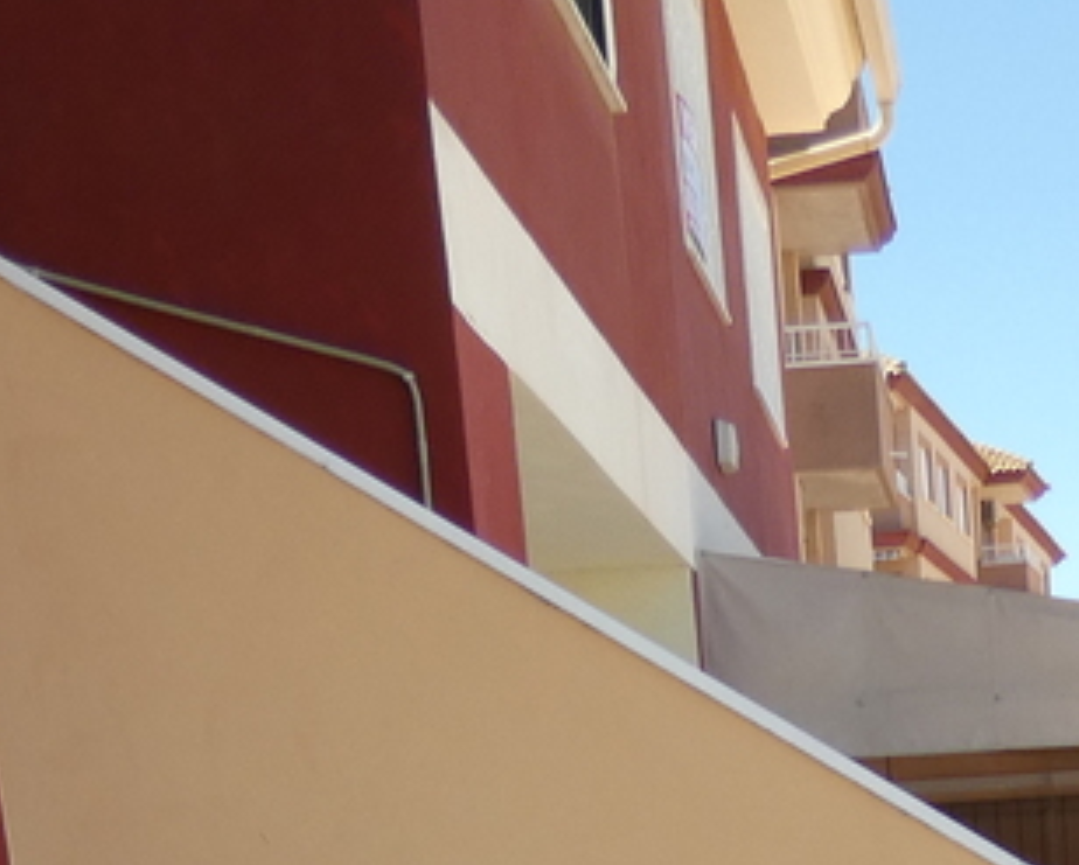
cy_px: 1663
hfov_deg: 22.6
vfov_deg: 15.6
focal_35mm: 81
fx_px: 2589
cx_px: 1072
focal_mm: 3.6
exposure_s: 1/640
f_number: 2.8
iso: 80
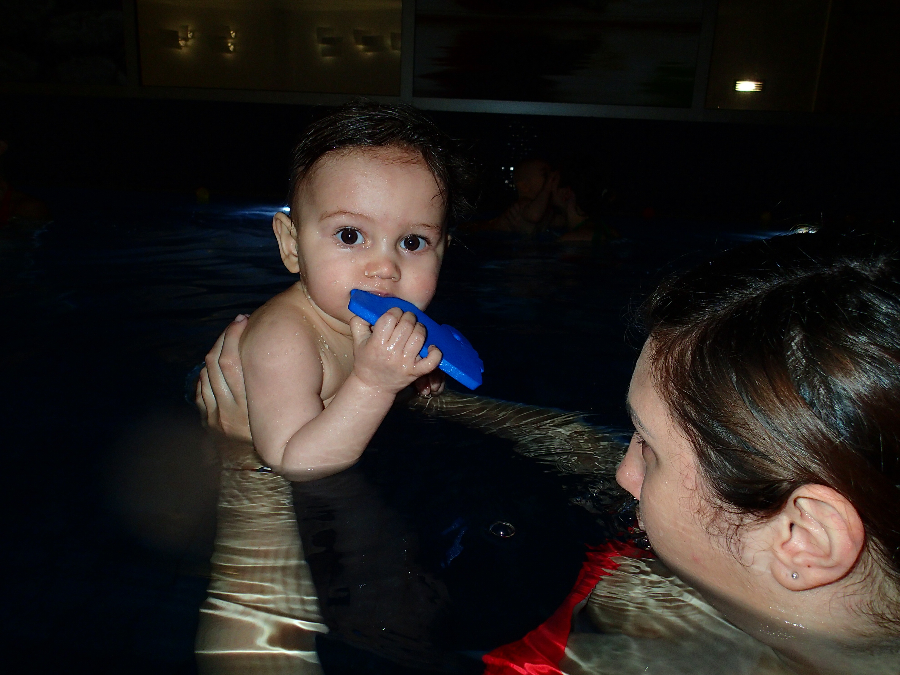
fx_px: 650
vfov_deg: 54.9
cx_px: 450
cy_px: 338
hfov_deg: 69.4
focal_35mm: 25
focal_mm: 4.5
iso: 200
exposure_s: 1/60
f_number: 2.8
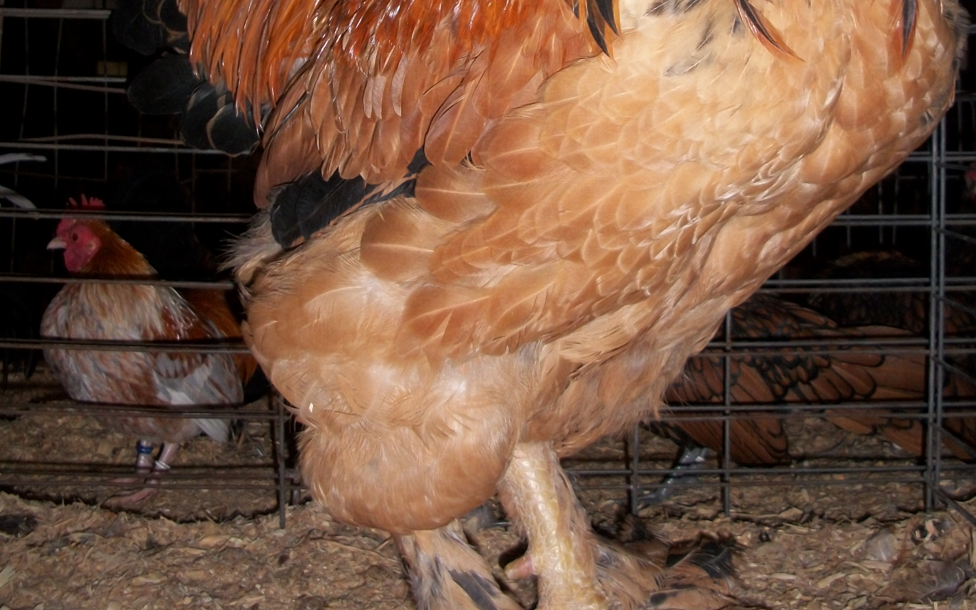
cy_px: 55
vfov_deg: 25.0
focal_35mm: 50
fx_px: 1330
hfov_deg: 40.3
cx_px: 489
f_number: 3.1
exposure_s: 1/500
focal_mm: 6.3
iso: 200
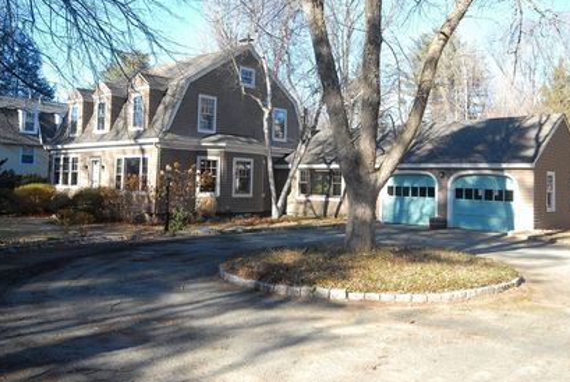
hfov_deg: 57.1
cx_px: 301
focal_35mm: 33
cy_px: 157
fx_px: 523
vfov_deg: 40.0
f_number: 10
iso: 400
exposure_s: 1/80
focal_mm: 18
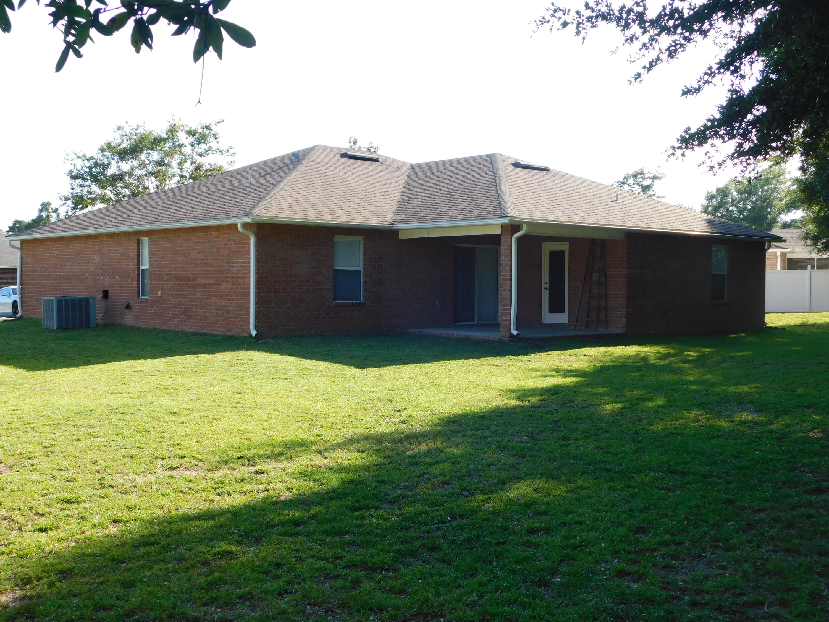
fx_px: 958
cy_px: 311
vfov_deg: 36.0
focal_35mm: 40
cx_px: 414
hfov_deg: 46.8
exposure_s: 1/320
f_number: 3.6
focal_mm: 7.1
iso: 125
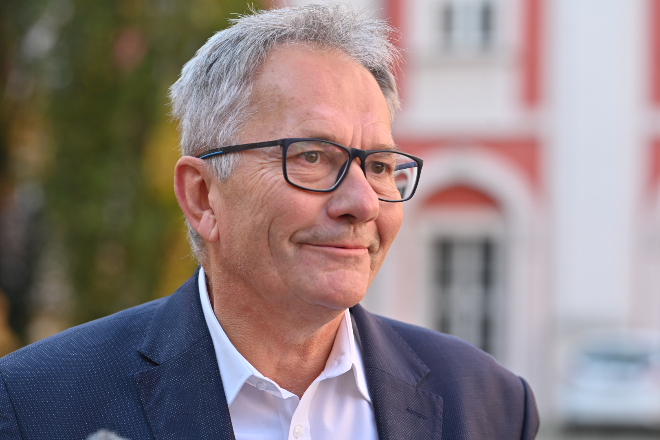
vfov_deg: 11.9
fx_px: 2108
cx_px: 330
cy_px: 220
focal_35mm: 115
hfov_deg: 17.8
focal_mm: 115
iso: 125
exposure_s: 1/200
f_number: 4
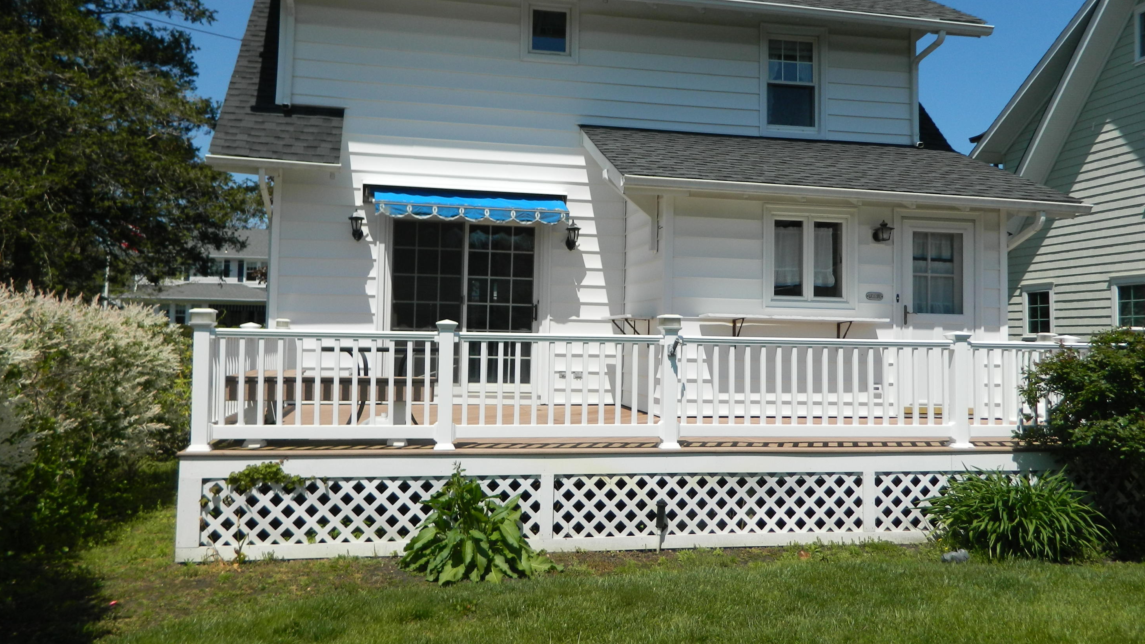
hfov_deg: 67.9
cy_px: 293
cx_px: 560
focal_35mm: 28
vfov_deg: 41.4
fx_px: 850
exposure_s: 1/200
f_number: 8.7
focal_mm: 4.5
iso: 80
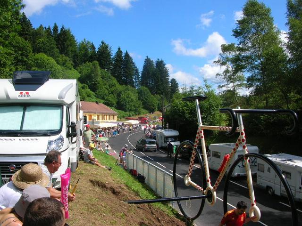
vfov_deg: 40.7
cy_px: 113
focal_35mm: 35
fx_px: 305
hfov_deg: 52.6
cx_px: 151
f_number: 5.6
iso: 50
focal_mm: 5.8
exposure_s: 1/274
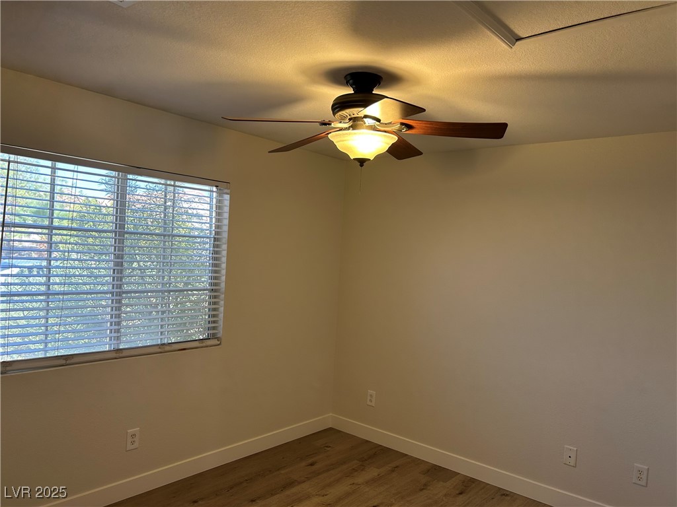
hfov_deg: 67.3
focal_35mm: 26
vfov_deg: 53.1
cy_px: 254
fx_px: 508
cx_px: 338
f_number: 1.5
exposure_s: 1/60
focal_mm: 5.7
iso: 64
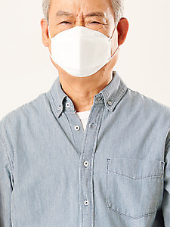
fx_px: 2456
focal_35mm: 375
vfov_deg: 5.3
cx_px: -6
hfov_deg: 4.0
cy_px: 79
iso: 100
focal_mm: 195
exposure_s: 1/125
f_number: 8
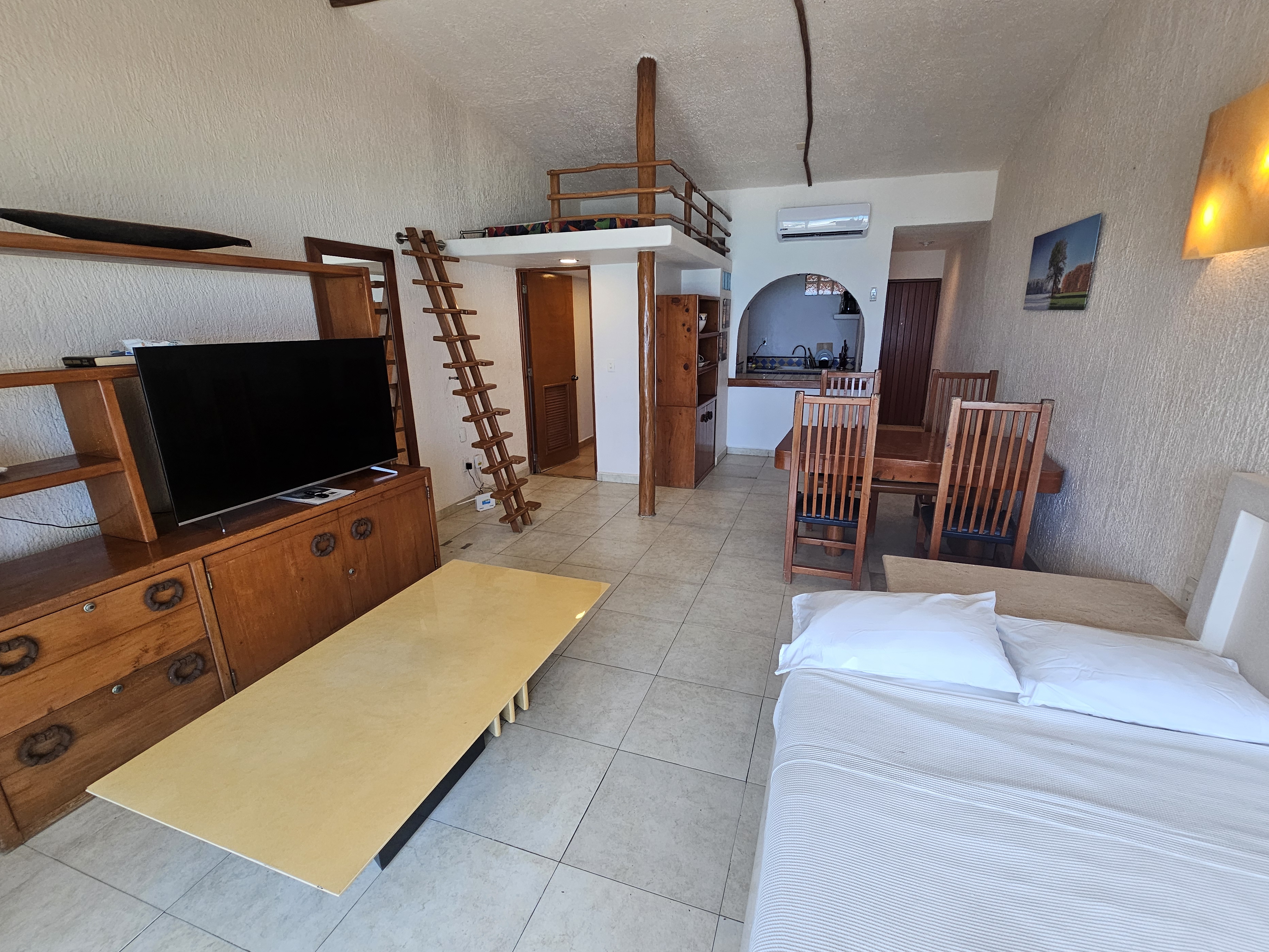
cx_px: 639
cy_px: 477
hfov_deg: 102.1
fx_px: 513
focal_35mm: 14
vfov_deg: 85.7
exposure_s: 1/359
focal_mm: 2.2
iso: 160
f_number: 2.2
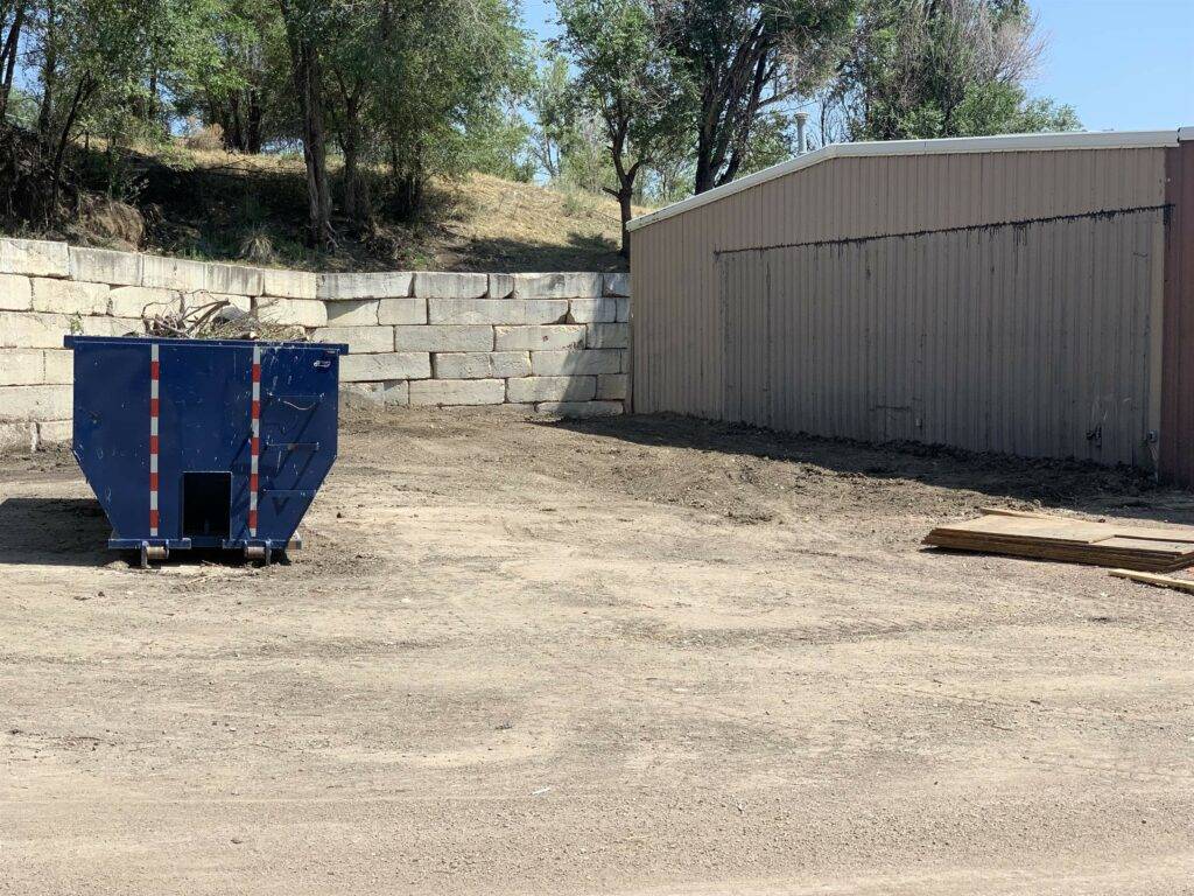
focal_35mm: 52
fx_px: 1794
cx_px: 597
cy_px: 448
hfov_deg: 36.8
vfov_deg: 28.0
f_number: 2.4
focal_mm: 6
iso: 16
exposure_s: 1/749
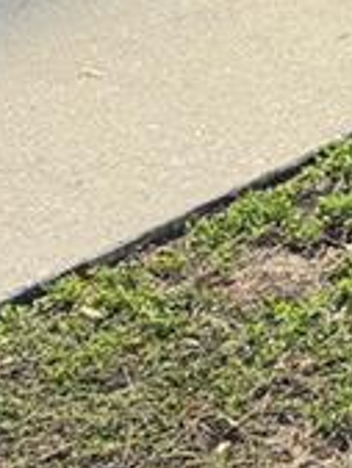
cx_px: 1167
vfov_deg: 10.2
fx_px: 2302
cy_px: -629
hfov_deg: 7.4
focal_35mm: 170
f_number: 1.78
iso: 80
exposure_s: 1/2604
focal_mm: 6.76
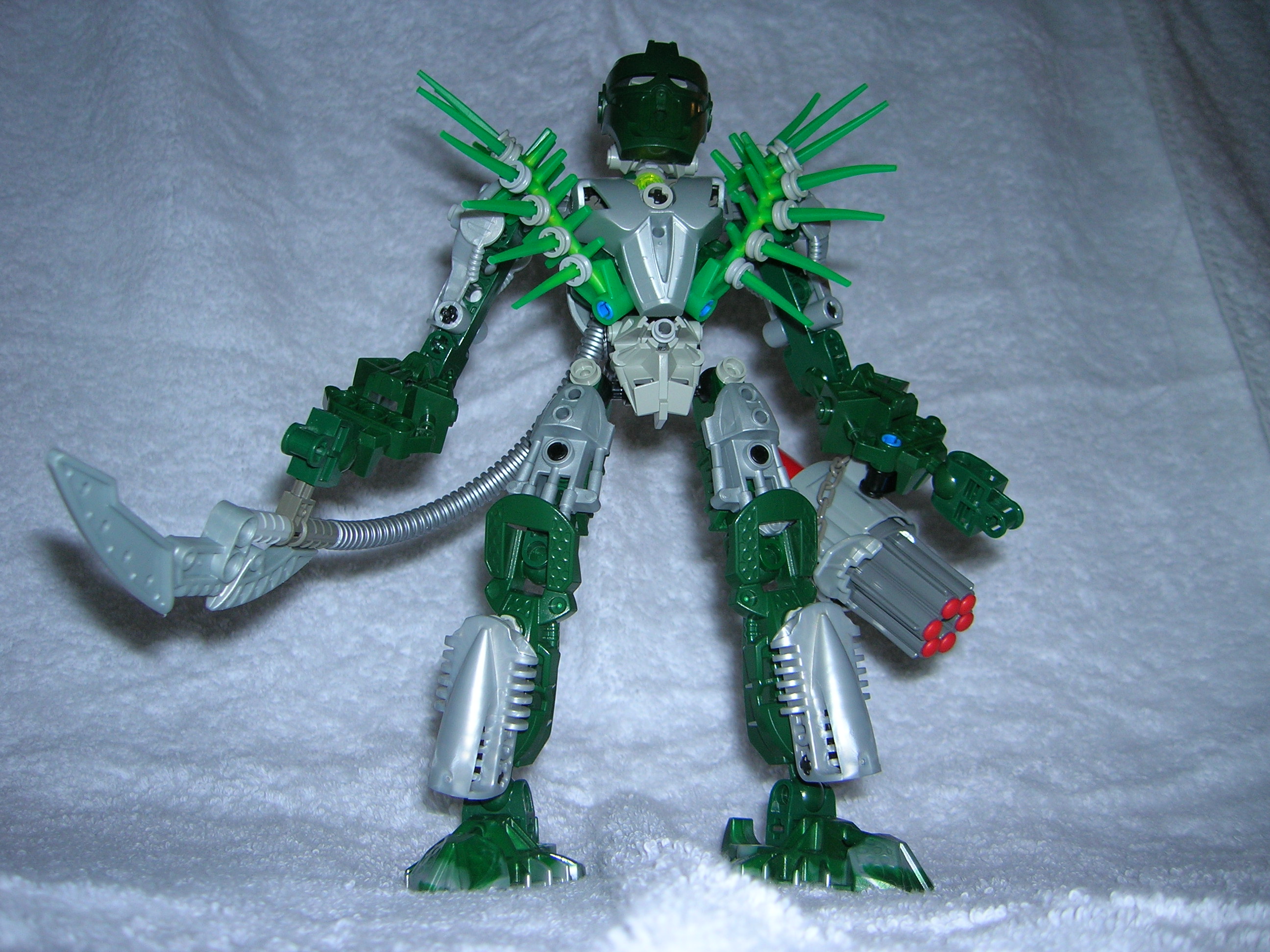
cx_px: 635
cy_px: 476
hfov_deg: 54.0
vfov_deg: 41.8
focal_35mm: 34
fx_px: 1247
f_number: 2.9
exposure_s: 1/60.1
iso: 50
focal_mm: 5.7
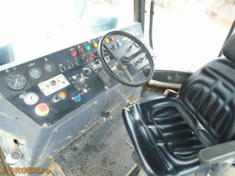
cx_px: 118
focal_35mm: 26
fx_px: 177
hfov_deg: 67.3
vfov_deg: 53.1
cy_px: 88
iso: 250
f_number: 3.2
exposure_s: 1/30
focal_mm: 4.6
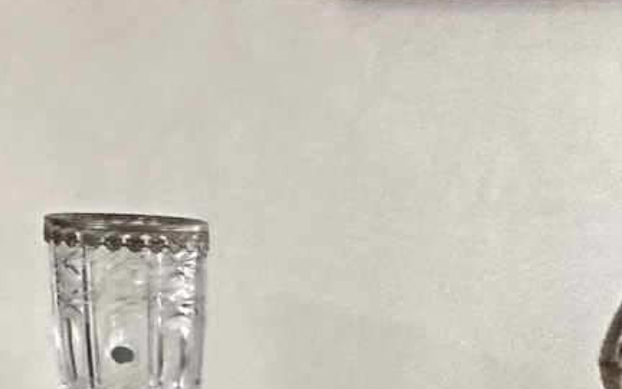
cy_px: 39
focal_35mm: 88
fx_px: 1492
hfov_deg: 13.2
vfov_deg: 14.7
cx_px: -1037
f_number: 2.2
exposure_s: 1/50
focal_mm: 2.22
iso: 500
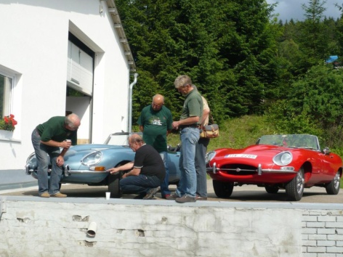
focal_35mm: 53
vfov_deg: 27.5
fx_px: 525
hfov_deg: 36.2
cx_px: 178
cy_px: 132
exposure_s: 1/160
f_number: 10
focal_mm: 8.3
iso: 100
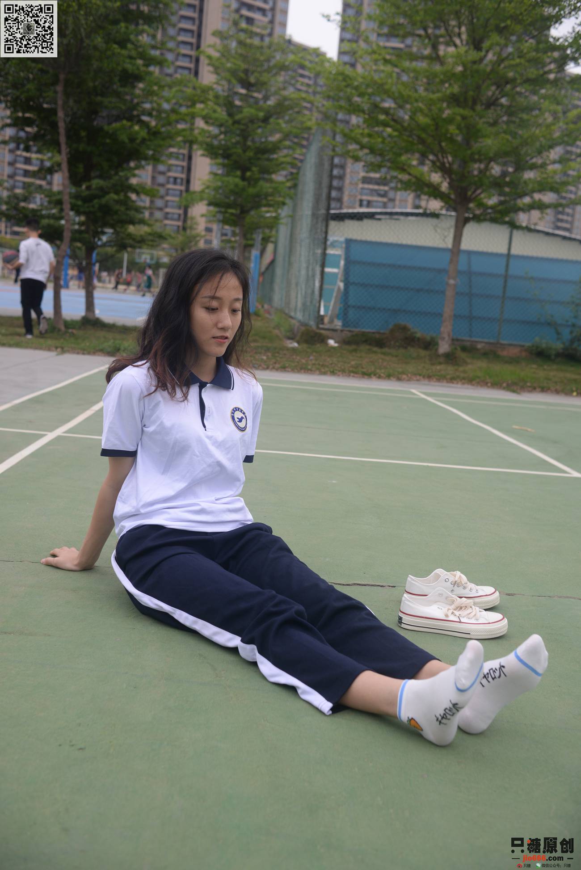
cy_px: 435
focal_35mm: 35
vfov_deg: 54.4
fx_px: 846
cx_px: 290
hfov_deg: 37.9
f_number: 5
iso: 250
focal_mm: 35
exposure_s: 1/250
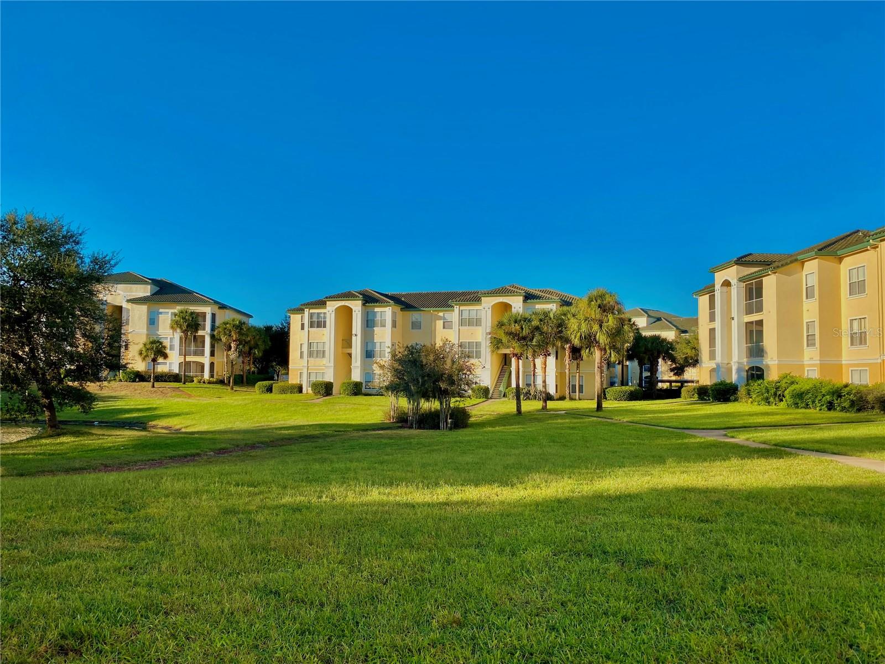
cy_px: 332
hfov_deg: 67.3
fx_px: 665
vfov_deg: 53.1
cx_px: 442
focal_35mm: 26
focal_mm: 4.25
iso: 32
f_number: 1.8
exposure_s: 1/1927
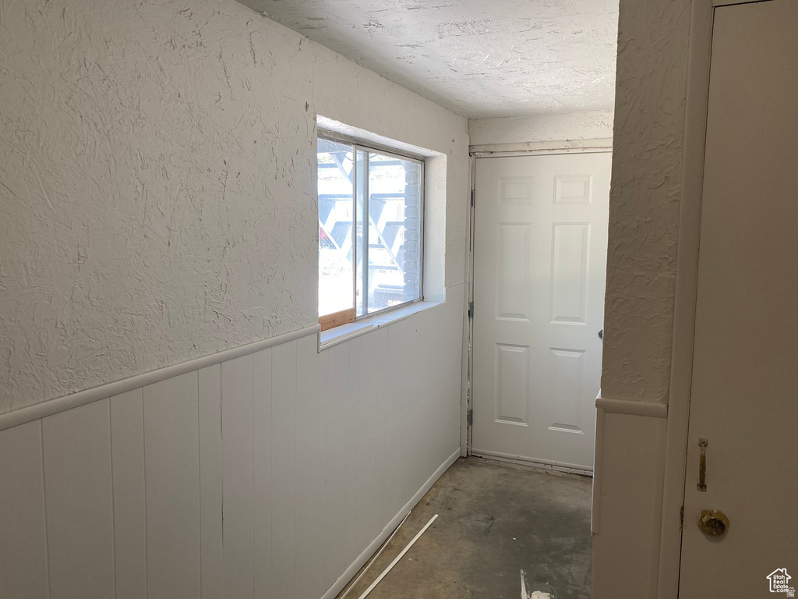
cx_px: 399
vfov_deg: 53.1
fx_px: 599
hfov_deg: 67.3
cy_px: 300
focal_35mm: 26
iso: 80
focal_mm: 4.25
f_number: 1.8
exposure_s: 1/120
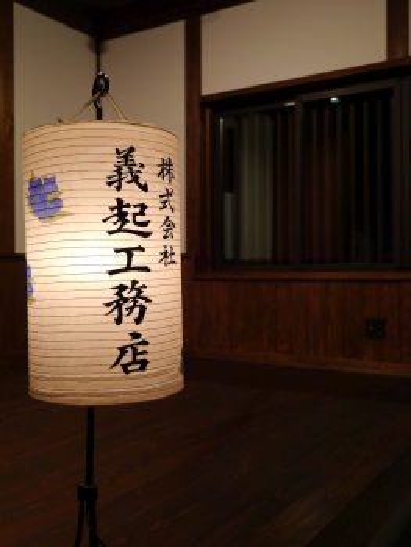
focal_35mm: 38
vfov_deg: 48.9
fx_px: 601
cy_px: 274
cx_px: 206
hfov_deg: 37.8
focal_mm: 19
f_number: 4.3
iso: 800
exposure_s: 1/15
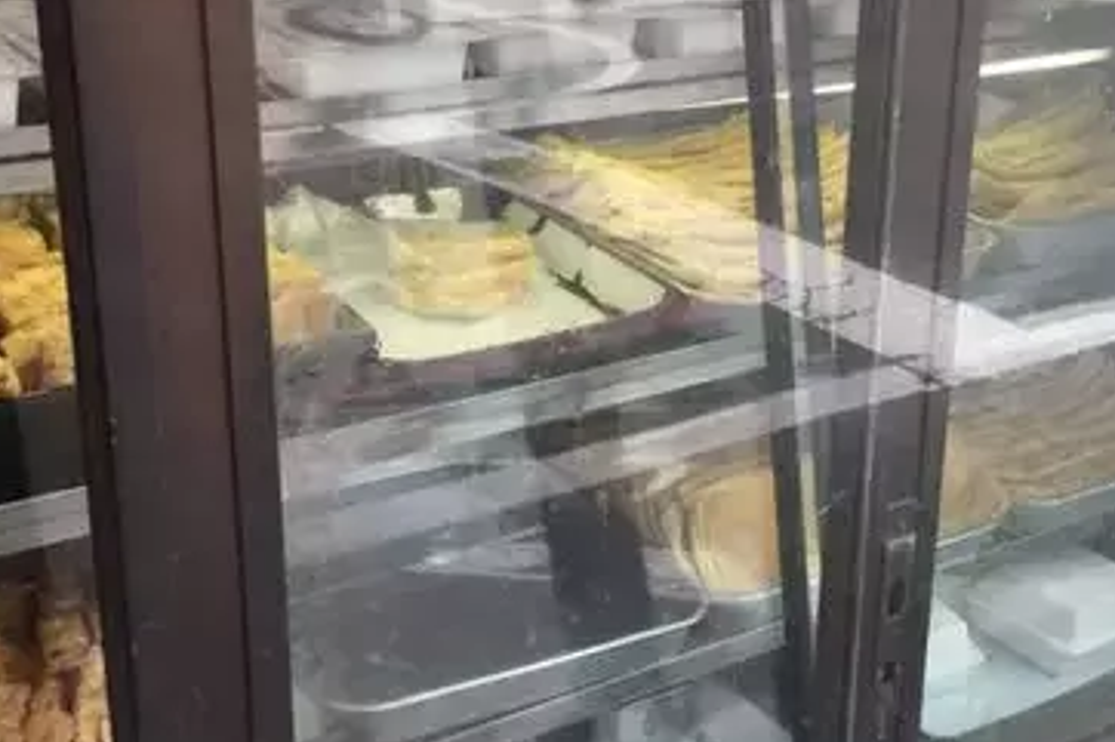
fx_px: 1548
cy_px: 296
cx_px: 647
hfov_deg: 39.5
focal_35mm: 50
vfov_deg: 26.9
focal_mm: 4.15
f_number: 2.2
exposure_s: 1/120
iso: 40
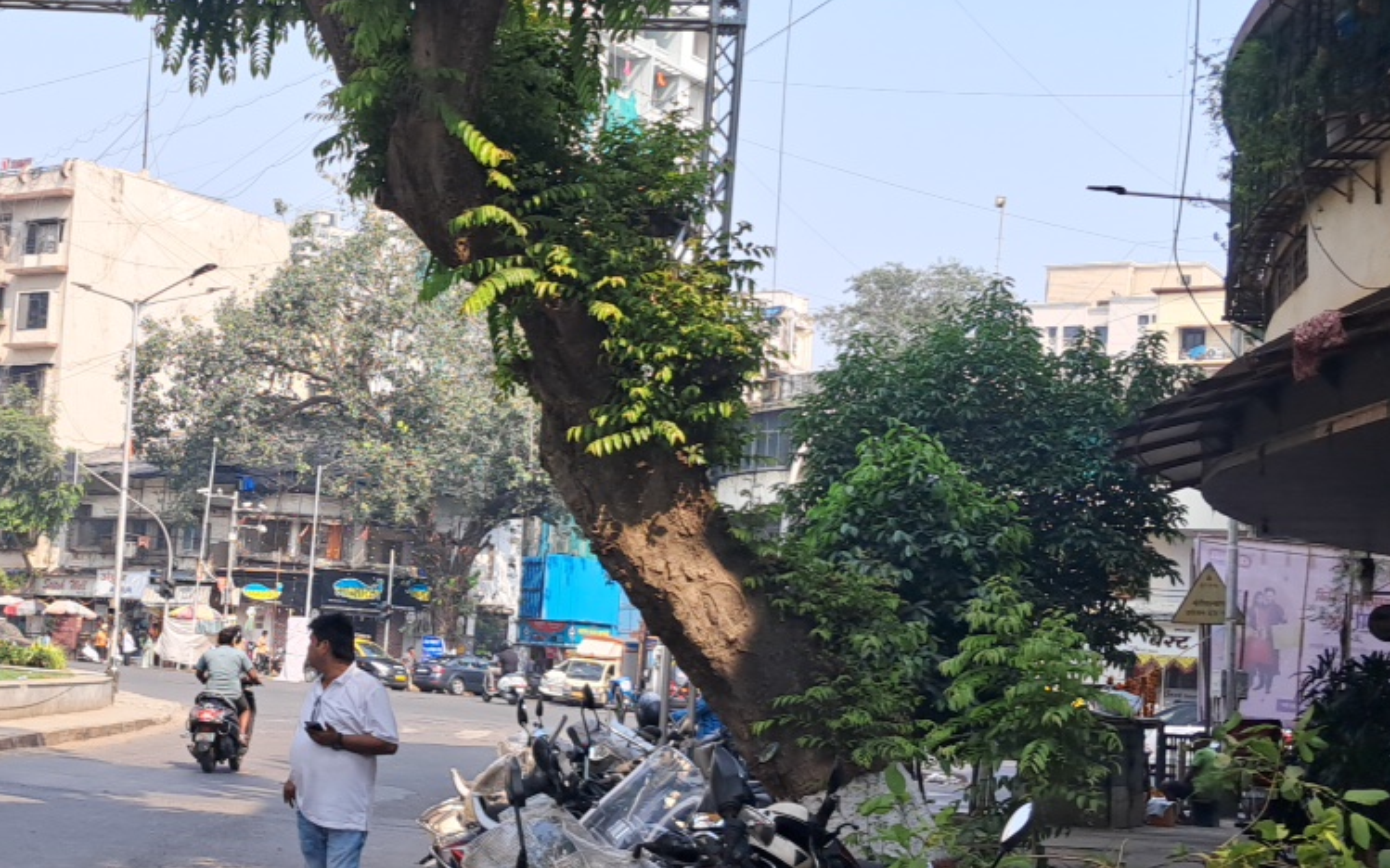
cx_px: 312
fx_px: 2083
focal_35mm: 55
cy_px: 506
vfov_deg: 23.5
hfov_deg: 35.9
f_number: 1.8
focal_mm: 4
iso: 50
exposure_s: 1/421
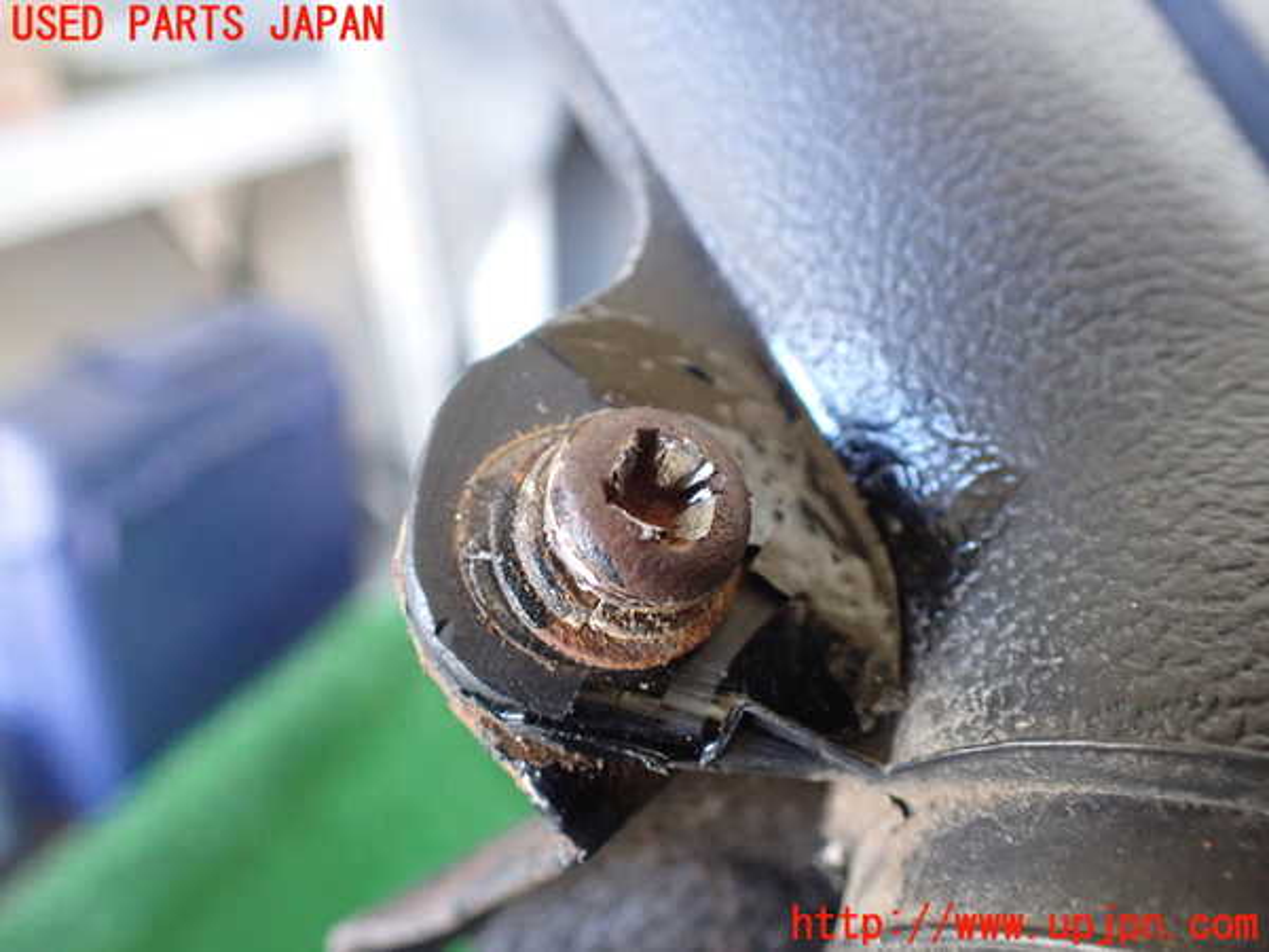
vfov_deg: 46.8
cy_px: 476
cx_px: 634
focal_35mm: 30
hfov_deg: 60.0
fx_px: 1100
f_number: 2.3
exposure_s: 1/60
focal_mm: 5.4
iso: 800
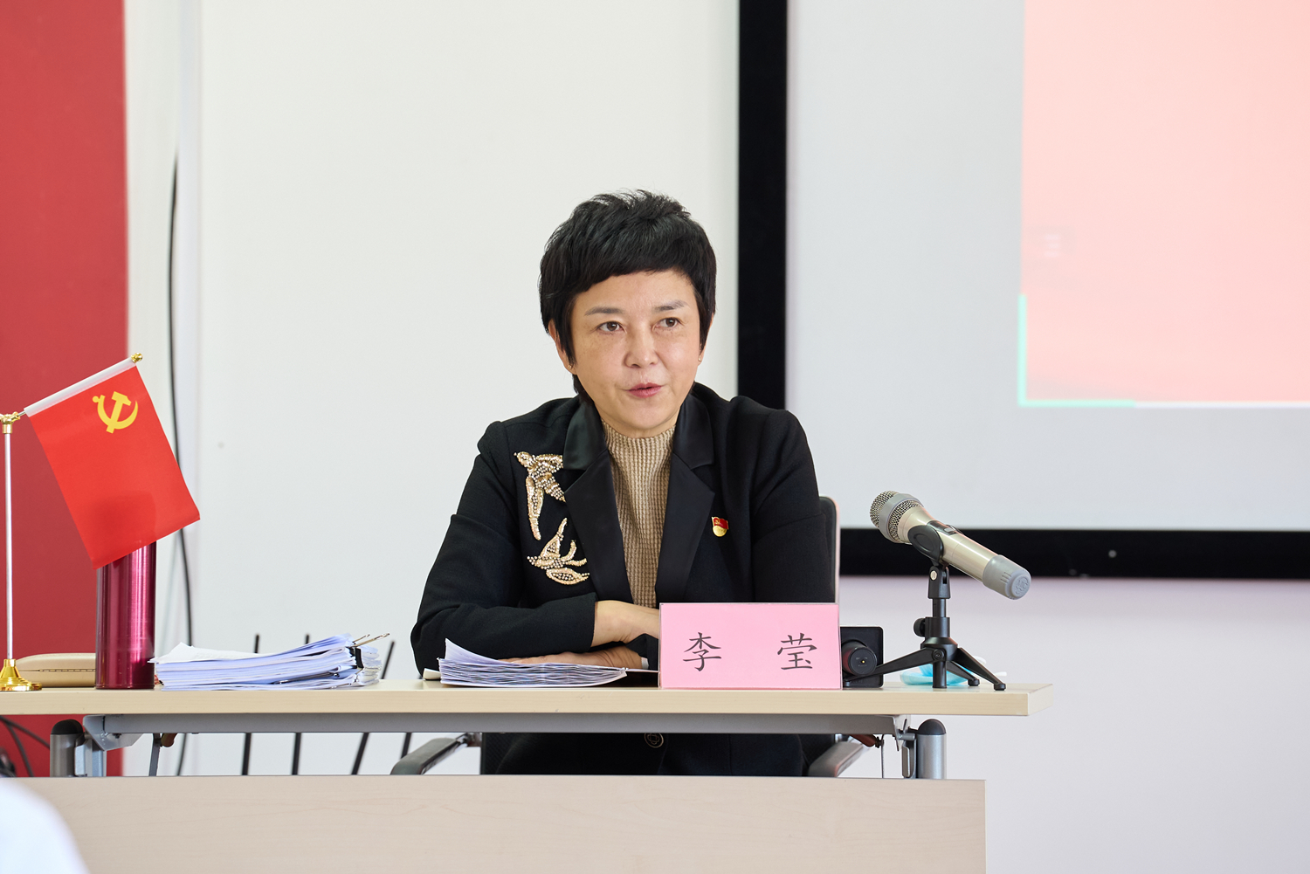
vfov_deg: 7.6
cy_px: 437
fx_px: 6552
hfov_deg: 11.4
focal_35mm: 180
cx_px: 655
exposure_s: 1/50
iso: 1600
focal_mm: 180
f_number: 5
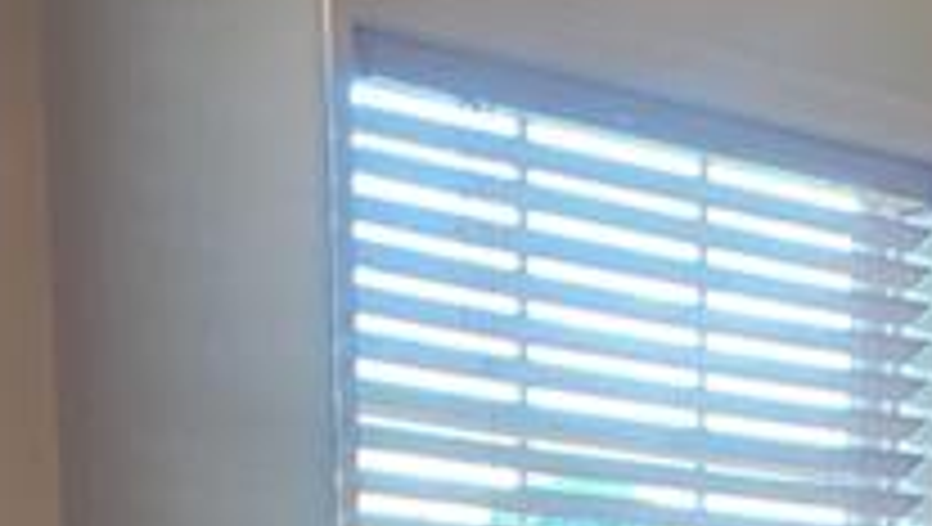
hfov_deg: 20.1
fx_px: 2598
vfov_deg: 9.5
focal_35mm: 105
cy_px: 1470
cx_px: 779
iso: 125
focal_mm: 4.25
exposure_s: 1/120
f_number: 1.8
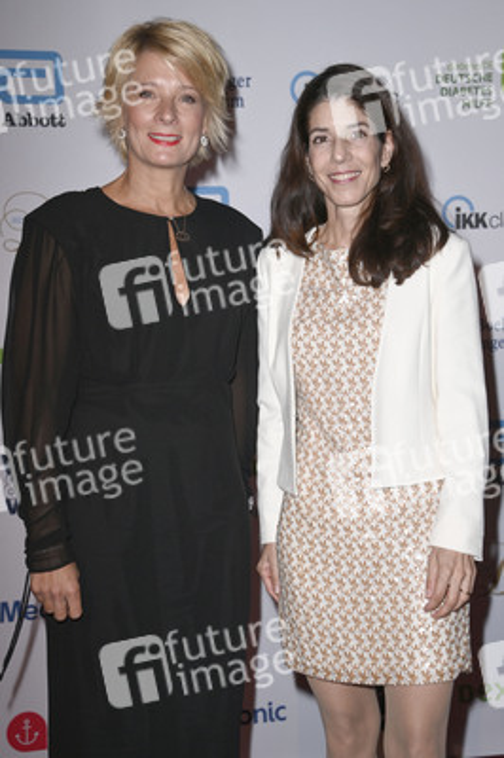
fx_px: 1430
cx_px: 252
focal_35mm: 68
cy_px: 379
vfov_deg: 29.7
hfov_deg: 20.0
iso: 640
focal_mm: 68
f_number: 5.6
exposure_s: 1/200
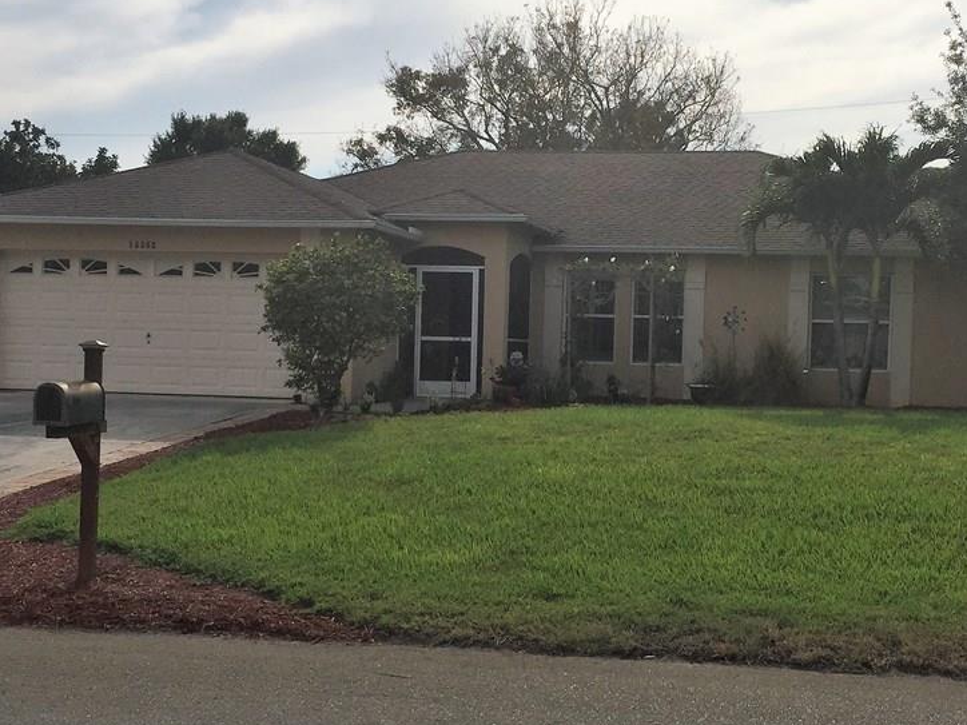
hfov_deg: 45.7
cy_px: 270
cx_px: 544
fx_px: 1145
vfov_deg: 34.9
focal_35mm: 41
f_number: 2.2
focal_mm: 4.15
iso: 32
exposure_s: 1/3968
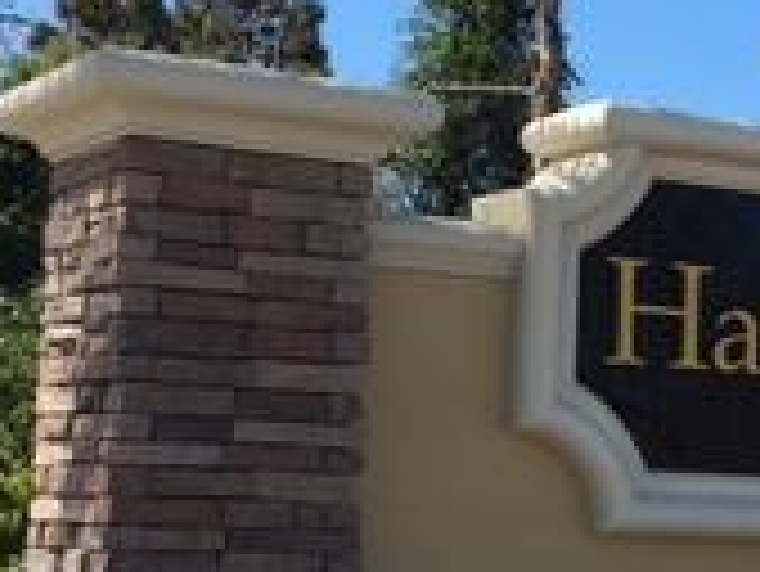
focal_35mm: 110
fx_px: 2417
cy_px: 405
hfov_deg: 17.2
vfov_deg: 13.4
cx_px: 881
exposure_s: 1/1026
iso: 25
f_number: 2.2
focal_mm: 4.15
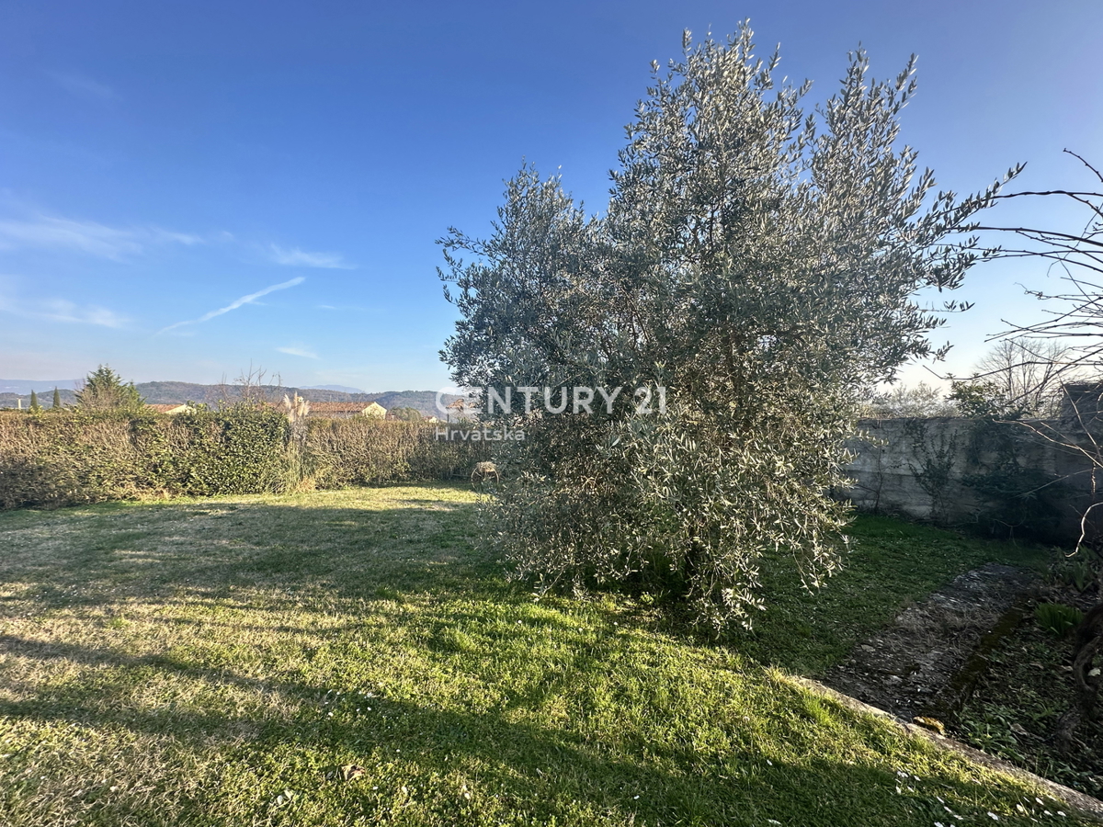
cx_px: 552
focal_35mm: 14
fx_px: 446
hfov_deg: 102.1
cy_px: 414
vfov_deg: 85.7
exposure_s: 1/427
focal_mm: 2.22
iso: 40
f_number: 2.2
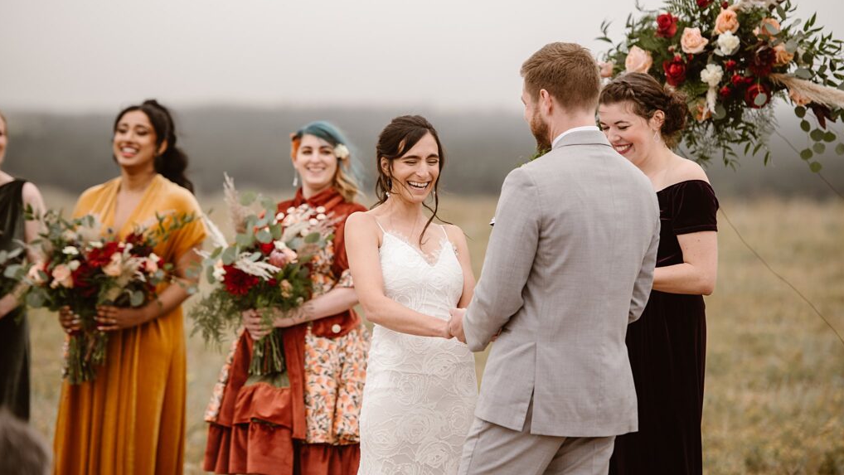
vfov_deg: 7.7
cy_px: 214
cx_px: 422
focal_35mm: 158
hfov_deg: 13.6
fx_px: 3537
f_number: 2.8
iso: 200
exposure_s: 1/1000
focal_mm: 150
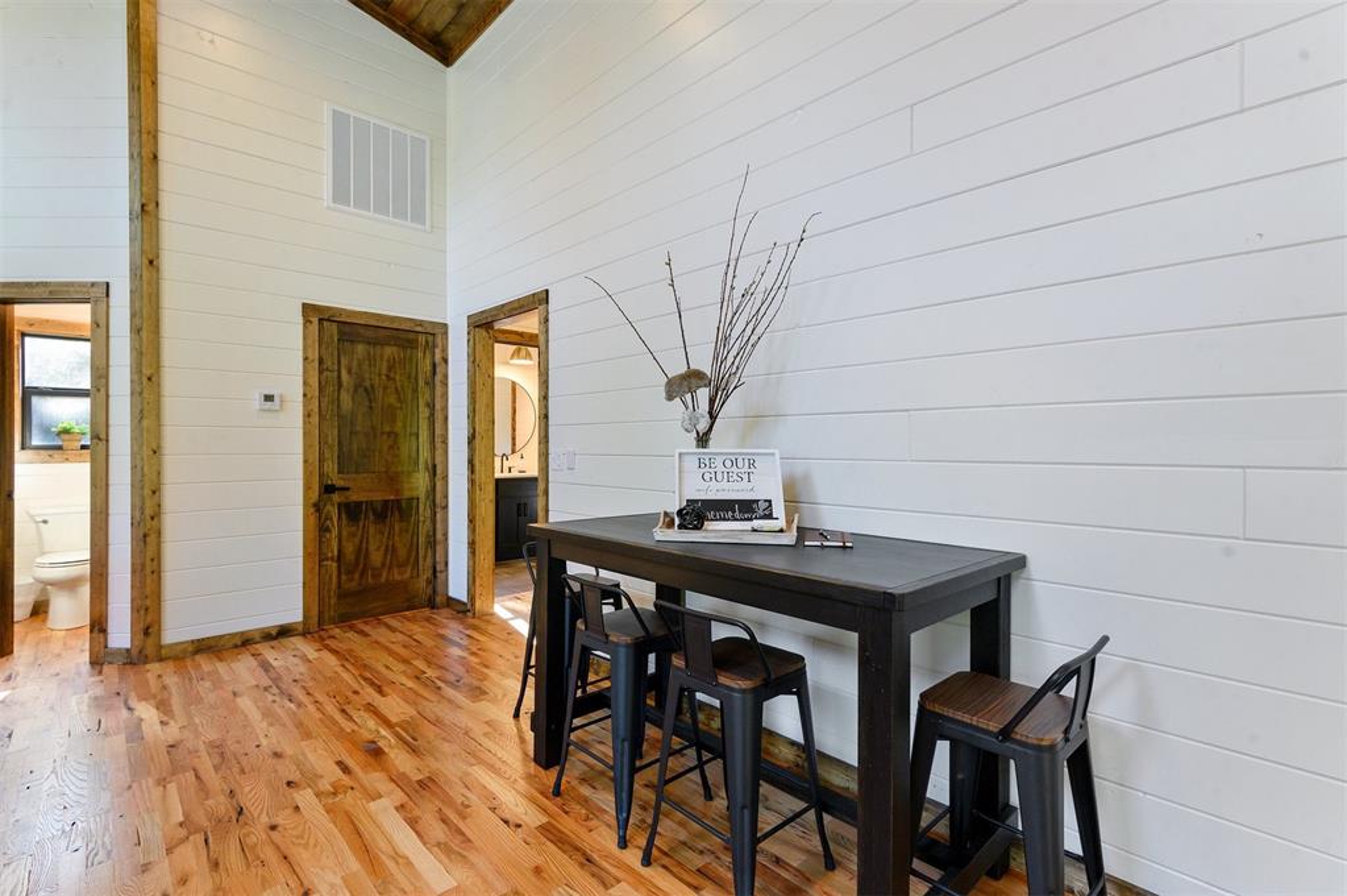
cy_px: 448
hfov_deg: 96.8
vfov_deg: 73.6
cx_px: 674
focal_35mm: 16
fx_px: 598
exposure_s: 1/10
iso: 400
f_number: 7.1
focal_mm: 16
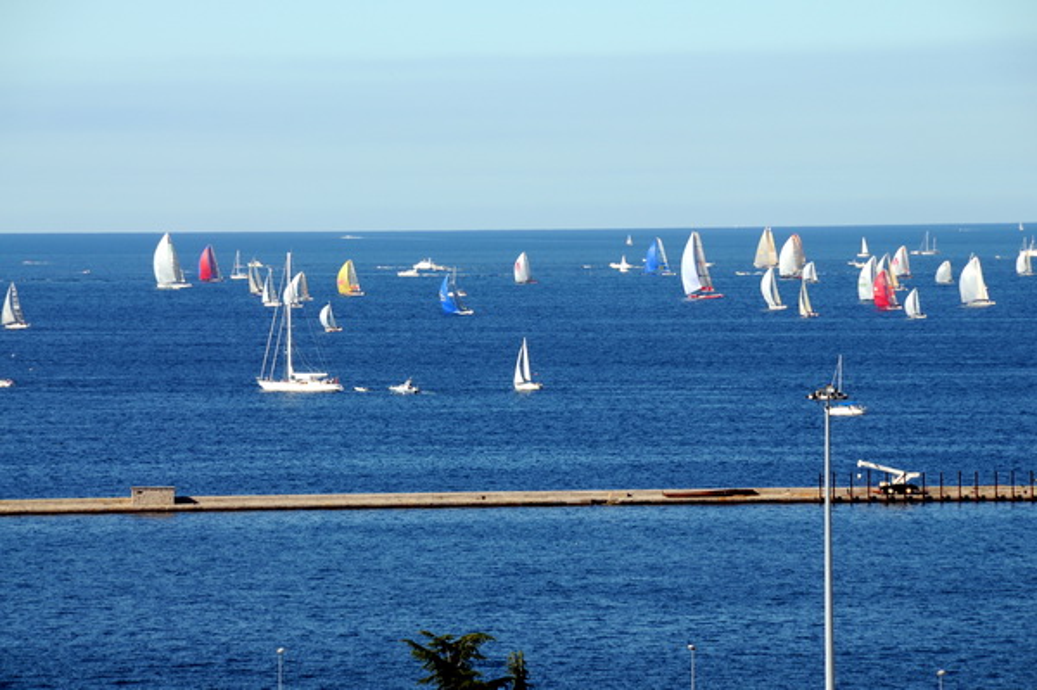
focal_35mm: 300
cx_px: 518
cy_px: 345
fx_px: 8634
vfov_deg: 4.6
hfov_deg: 6.9
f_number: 10
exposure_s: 1/400
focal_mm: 200
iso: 200
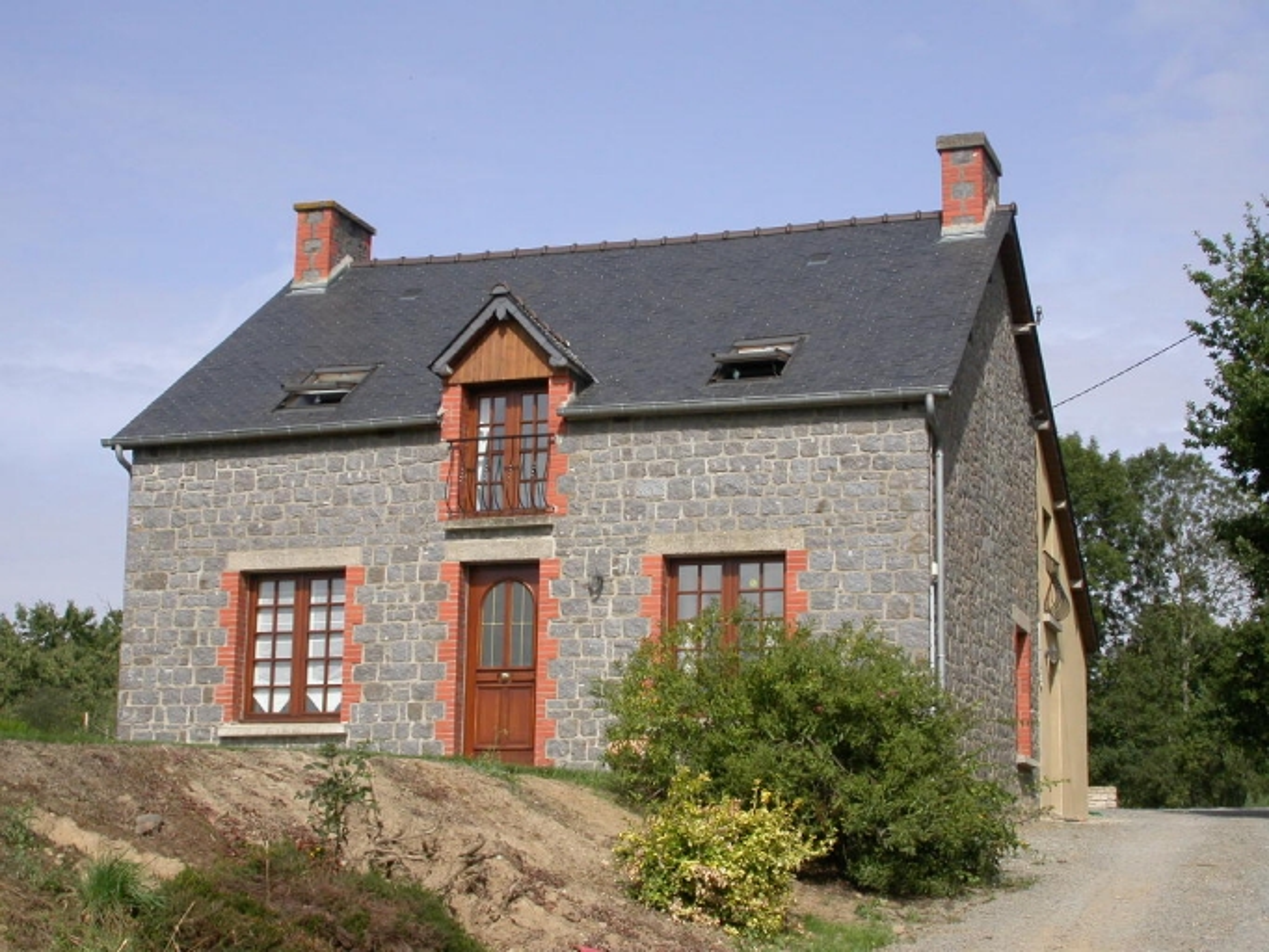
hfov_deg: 33.2
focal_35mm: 58
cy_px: 476
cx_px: 634
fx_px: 2127
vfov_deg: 25.2
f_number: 6.9
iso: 100
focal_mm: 12
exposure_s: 1/437
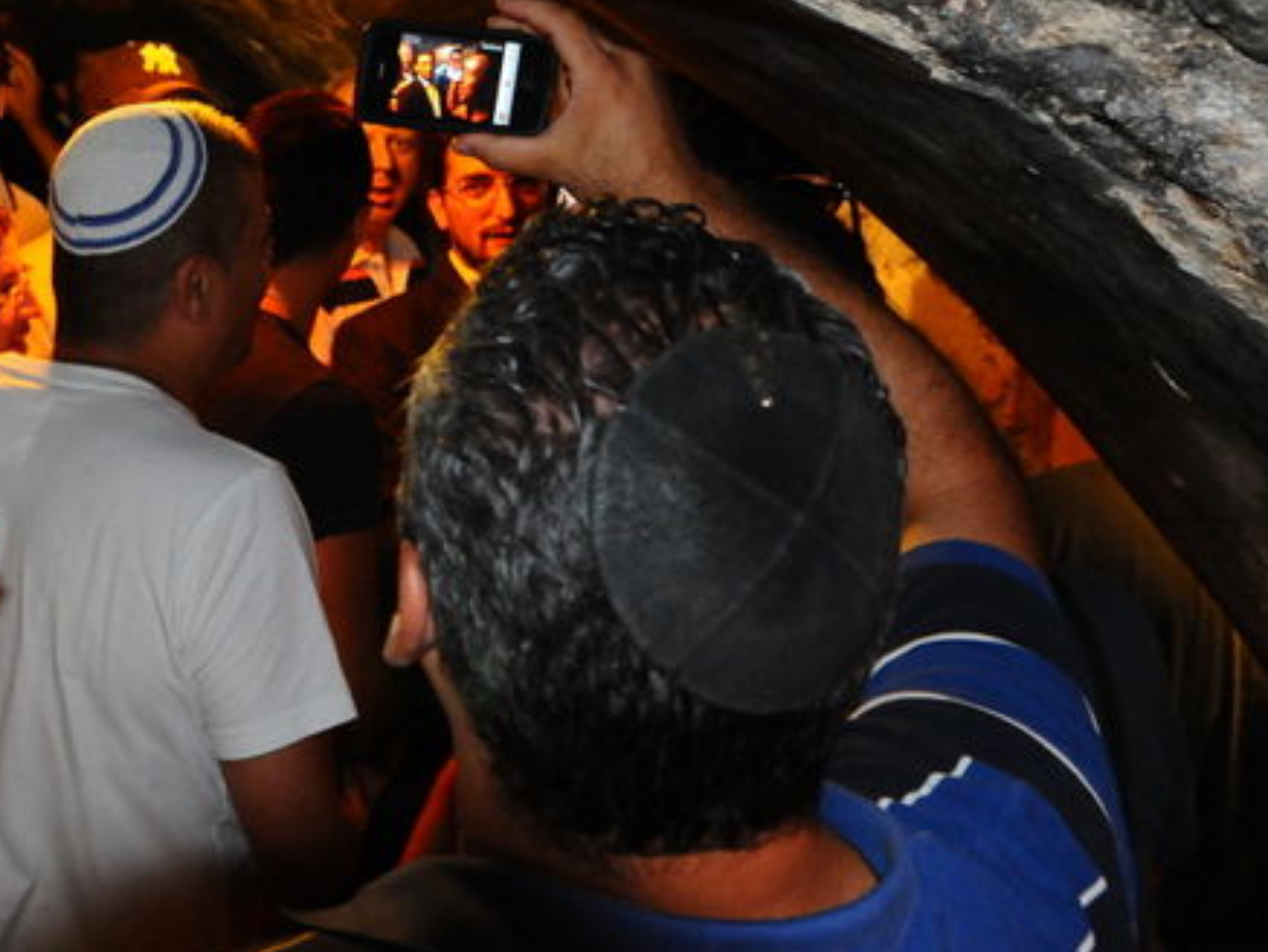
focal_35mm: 45
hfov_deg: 40.7
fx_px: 1644
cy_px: 279
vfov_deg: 31.9
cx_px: 281
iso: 2000
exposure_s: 1/60
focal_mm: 17
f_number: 4
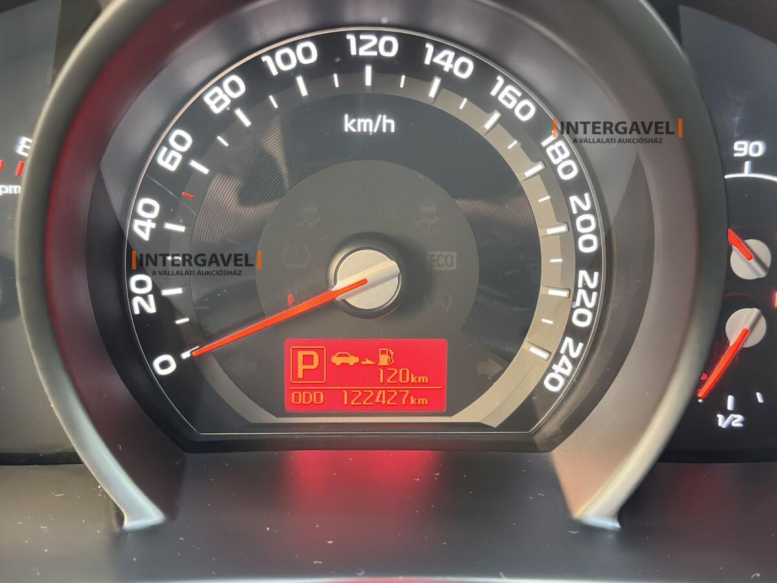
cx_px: 388
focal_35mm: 46
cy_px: 292
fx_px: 1033
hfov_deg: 41.2
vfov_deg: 31.5
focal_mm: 6.86
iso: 500
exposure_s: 1/40
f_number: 1.78
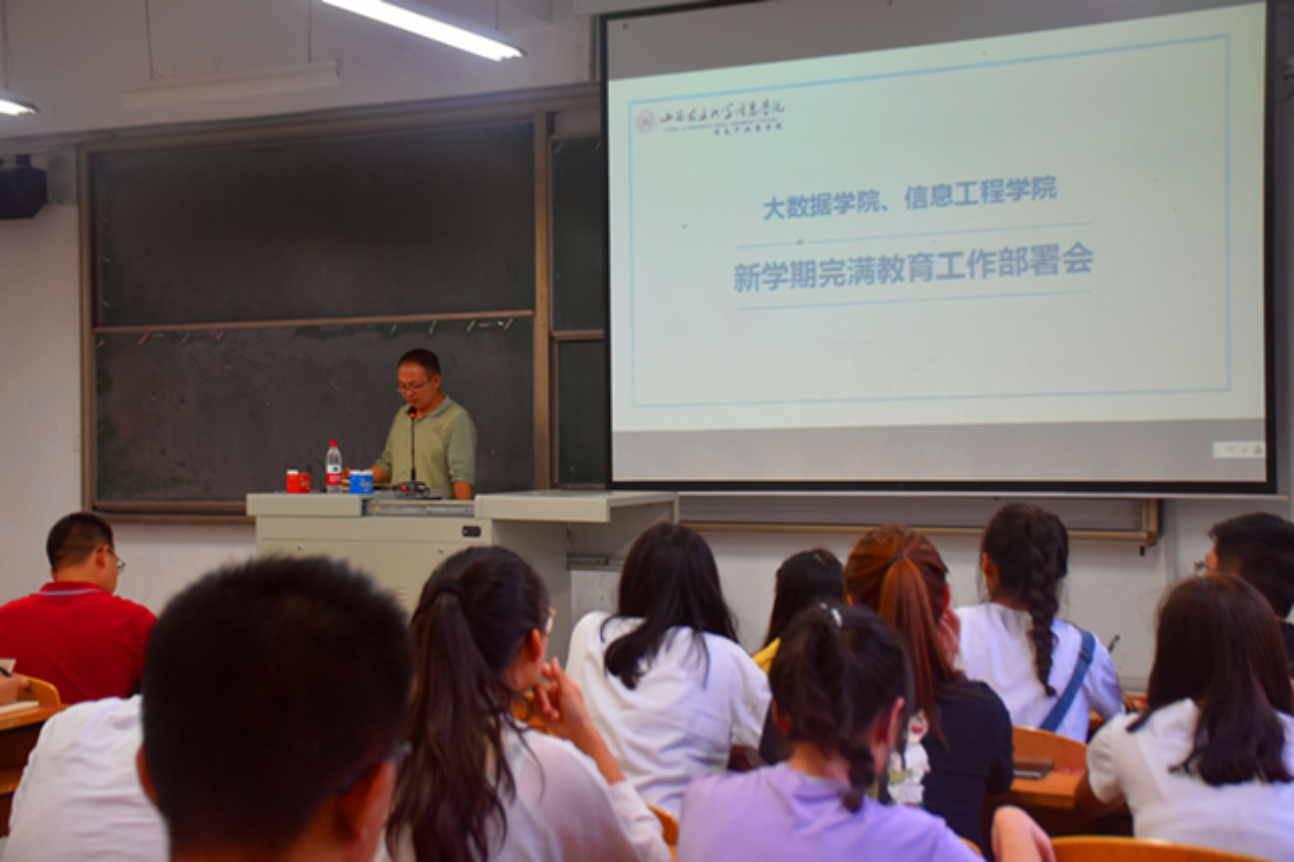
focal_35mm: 48
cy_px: 431
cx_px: 647
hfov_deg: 41.1
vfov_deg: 28.0
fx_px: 1724
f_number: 4
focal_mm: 32
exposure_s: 1/60
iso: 900
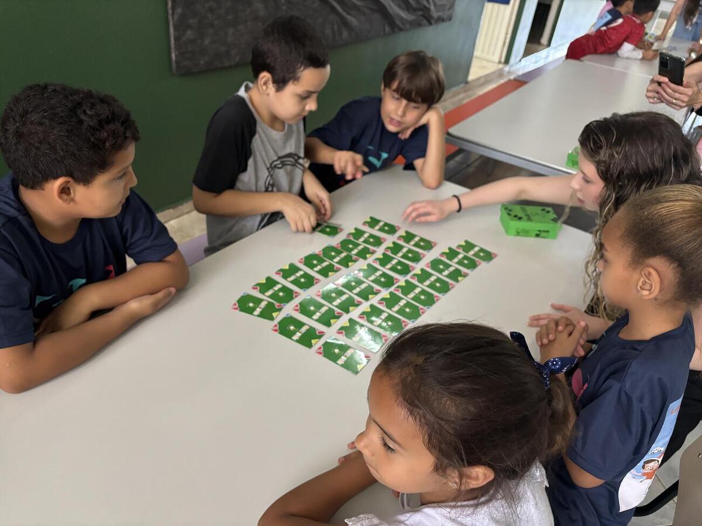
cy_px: 263
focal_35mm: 26
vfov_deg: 53.1
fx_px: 527
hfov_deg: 67.3
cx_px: 351
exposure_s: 1/60
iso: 500
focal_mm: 5.96
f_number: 1.6
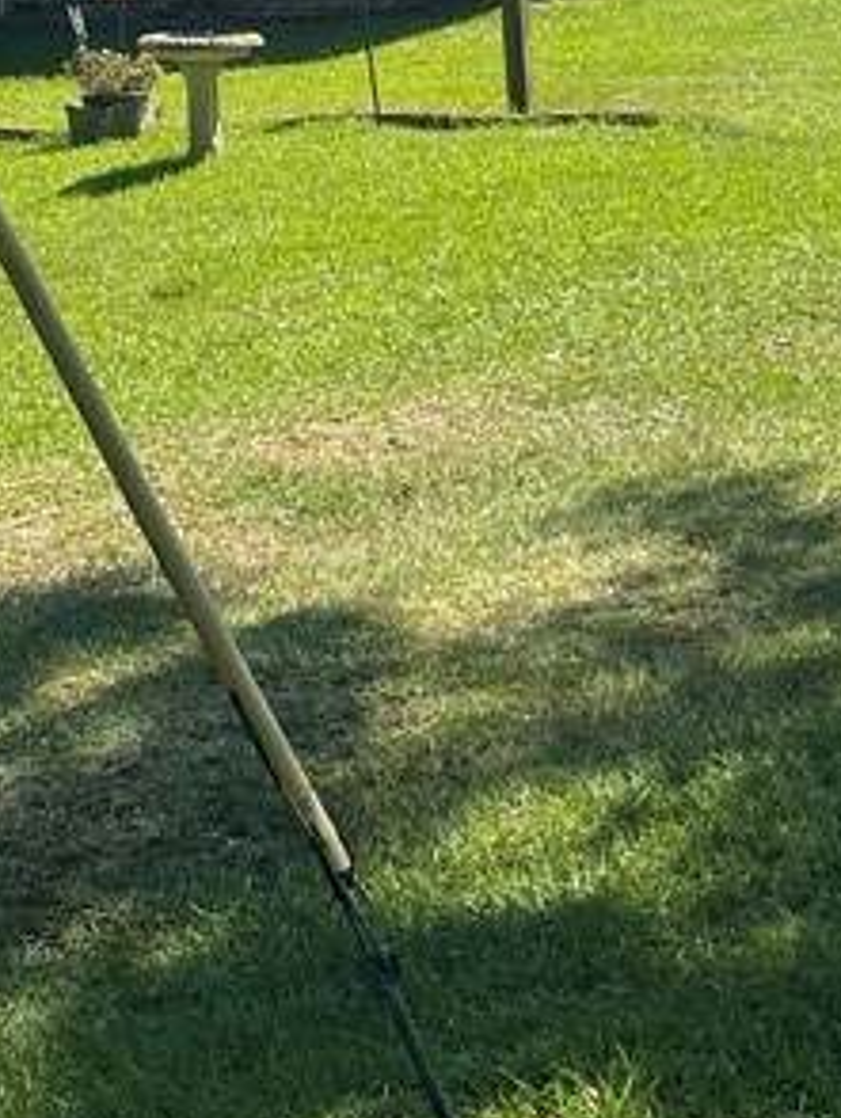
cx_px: 137
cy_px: -46
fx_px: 2814
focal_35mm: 87
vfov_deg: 21.5
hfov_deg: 16.8
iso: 32
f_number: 1.6
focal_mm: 5.1
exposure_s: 1/2924
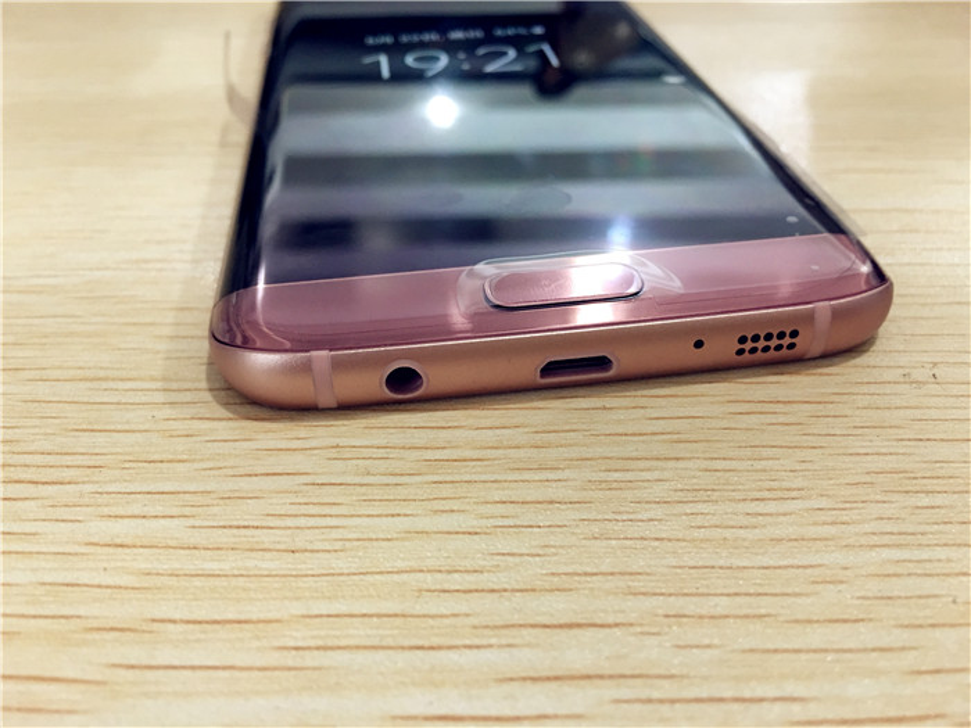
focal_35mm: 29
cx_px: 486
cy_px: 364
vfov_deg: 48.2
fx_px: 813
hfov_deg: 61.7
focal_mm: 4.15
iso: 100
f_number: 2.2
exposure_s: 1/10
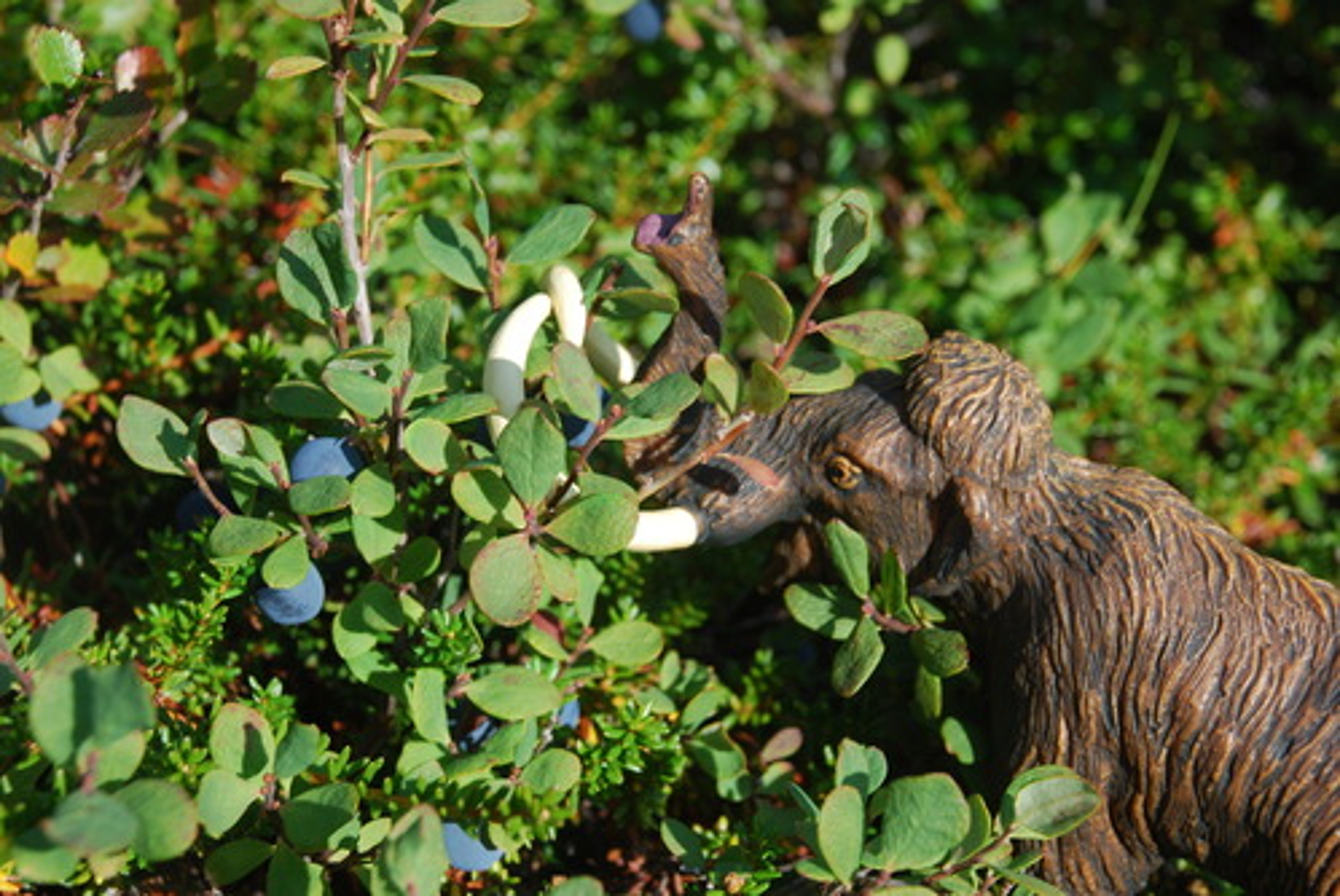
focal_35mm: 87
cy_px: 448
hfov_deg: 23.4
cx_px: 670
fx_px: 3242
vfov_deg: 15.8
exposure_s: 1/125
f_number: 9
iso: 160
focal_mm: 58
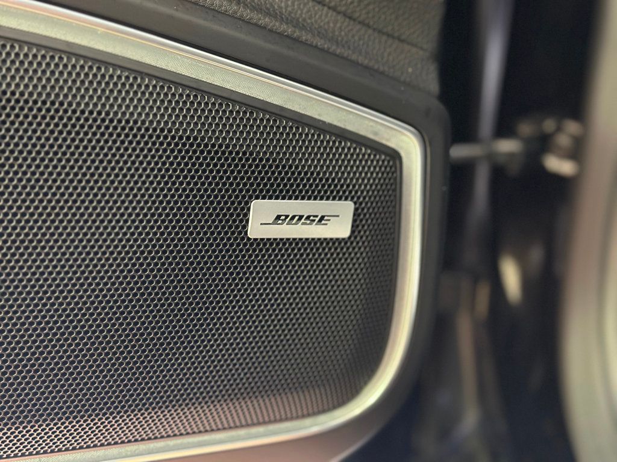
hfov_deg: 39.7
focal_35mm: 48
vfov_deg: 30.3
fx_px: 856
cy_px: 231
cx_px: 308
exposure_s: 1/30
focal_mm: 6.86
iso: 800
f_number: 1.78
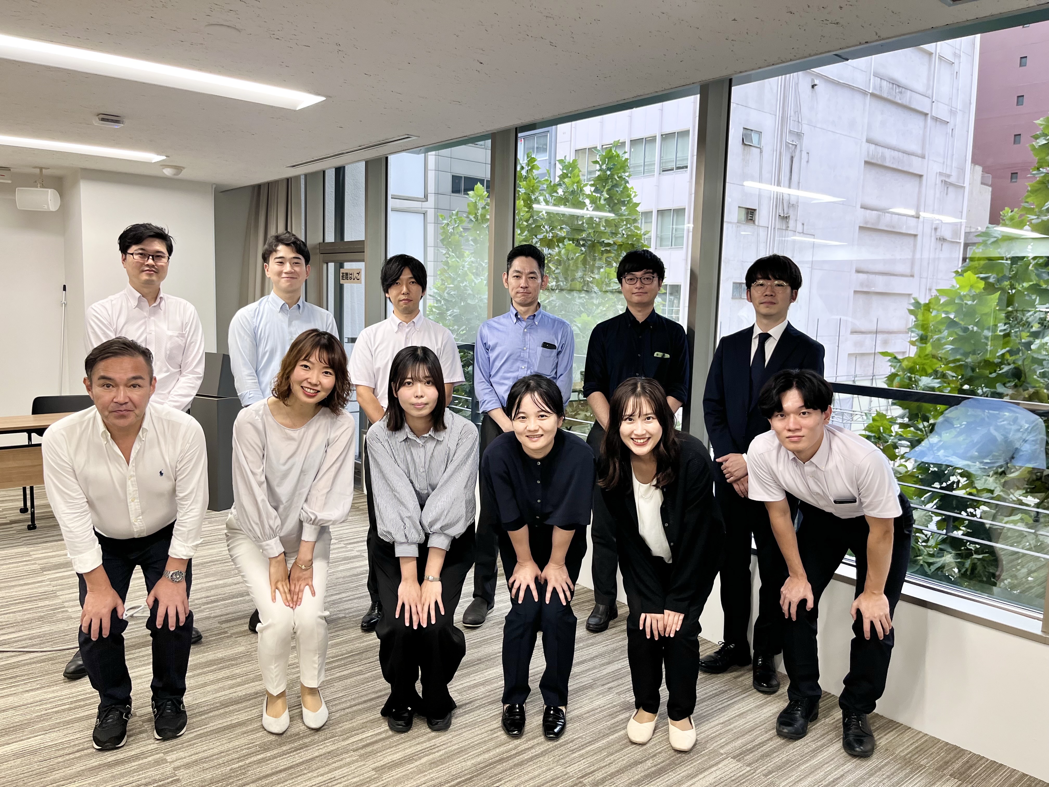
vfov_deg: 53.1
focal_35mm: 26
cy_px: 394
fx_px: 788
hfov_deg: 67.3
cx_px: 524
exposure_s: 1/100
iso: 125
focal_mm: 5.1
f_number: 1.6
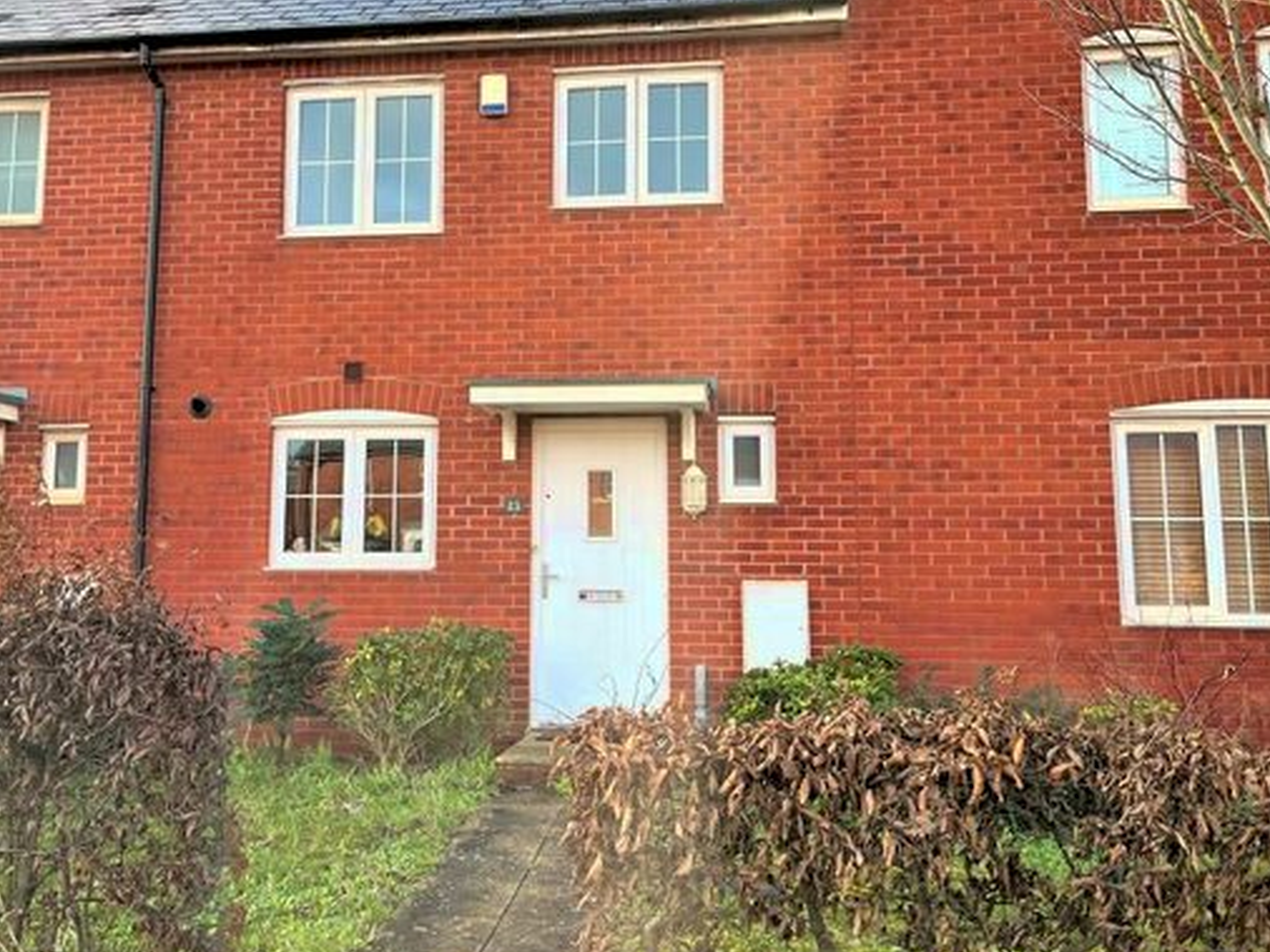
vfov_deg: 39.4
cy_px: 360
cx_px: 552
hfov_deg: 51.2
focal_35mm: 36
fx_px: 1320
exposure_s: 1/522
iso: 50
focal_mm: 5.1
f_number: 1.6
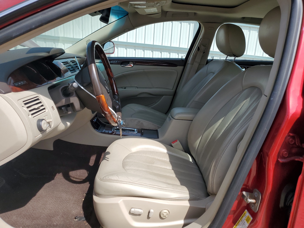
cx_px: 152
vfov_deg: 53.1
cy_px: 114
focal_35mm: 26
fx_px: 228
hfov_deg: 67.3
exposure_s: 1/2500
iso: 50
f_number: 1.5
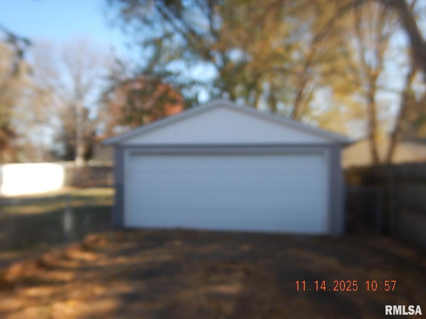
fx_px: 357
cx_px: 213
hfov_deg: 61.7
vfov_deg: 48.2
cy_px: 160
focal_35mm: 29
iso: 125
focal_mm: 5.1
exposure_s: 1/640
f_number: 2.8
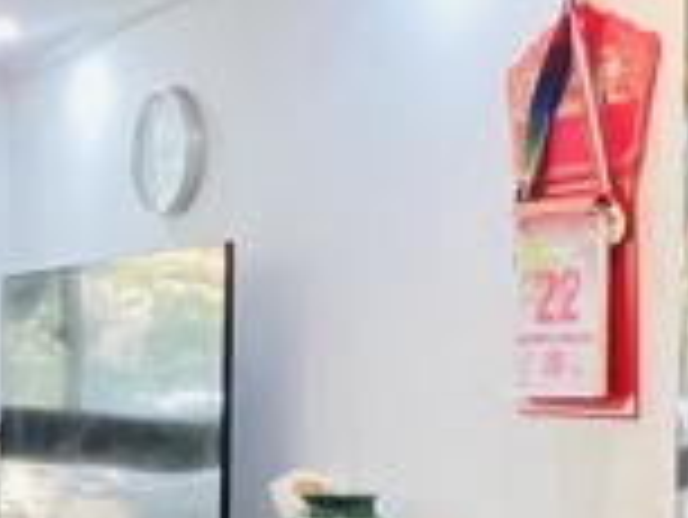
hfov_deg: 16.9
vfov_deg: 16.9
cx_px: -675
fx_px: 1730
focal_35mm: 87
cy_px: 392
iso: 200
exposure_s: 1/50
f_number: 1.8
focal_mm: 1.57
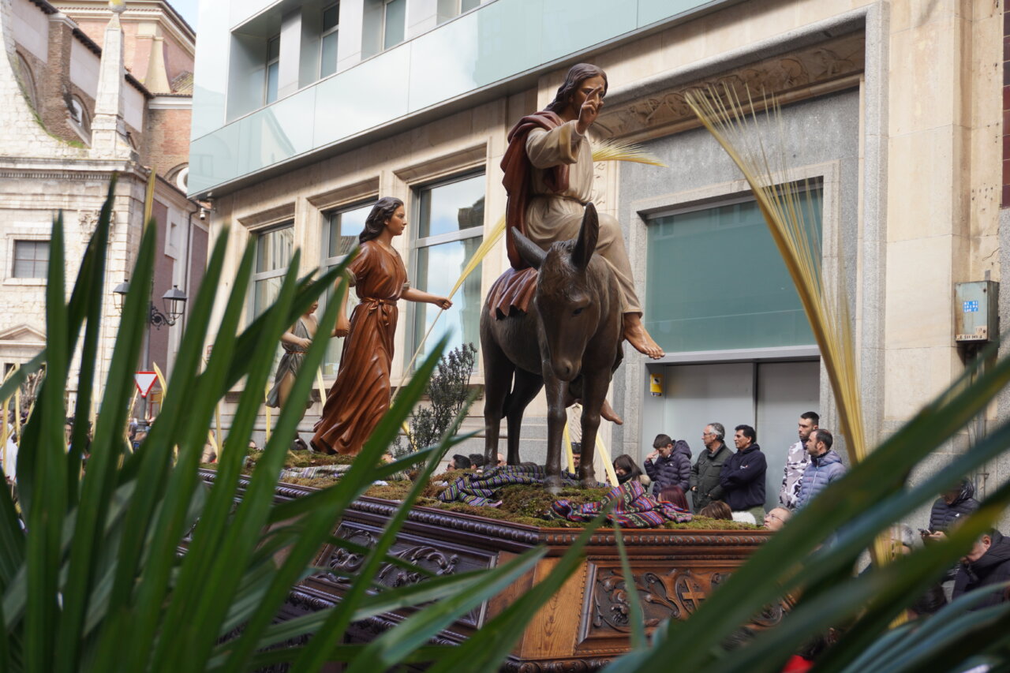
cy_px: 336
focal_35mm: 45
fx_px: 1262
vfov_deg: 29.9
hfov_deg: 43.6
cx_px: 505
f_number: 5
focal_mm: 30
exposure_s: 1/160
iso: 125
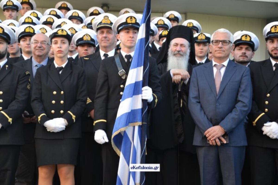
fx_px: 718
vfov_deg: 14.7
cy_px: 92
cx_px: 139
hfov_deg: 21.9
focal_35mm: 93
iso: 400
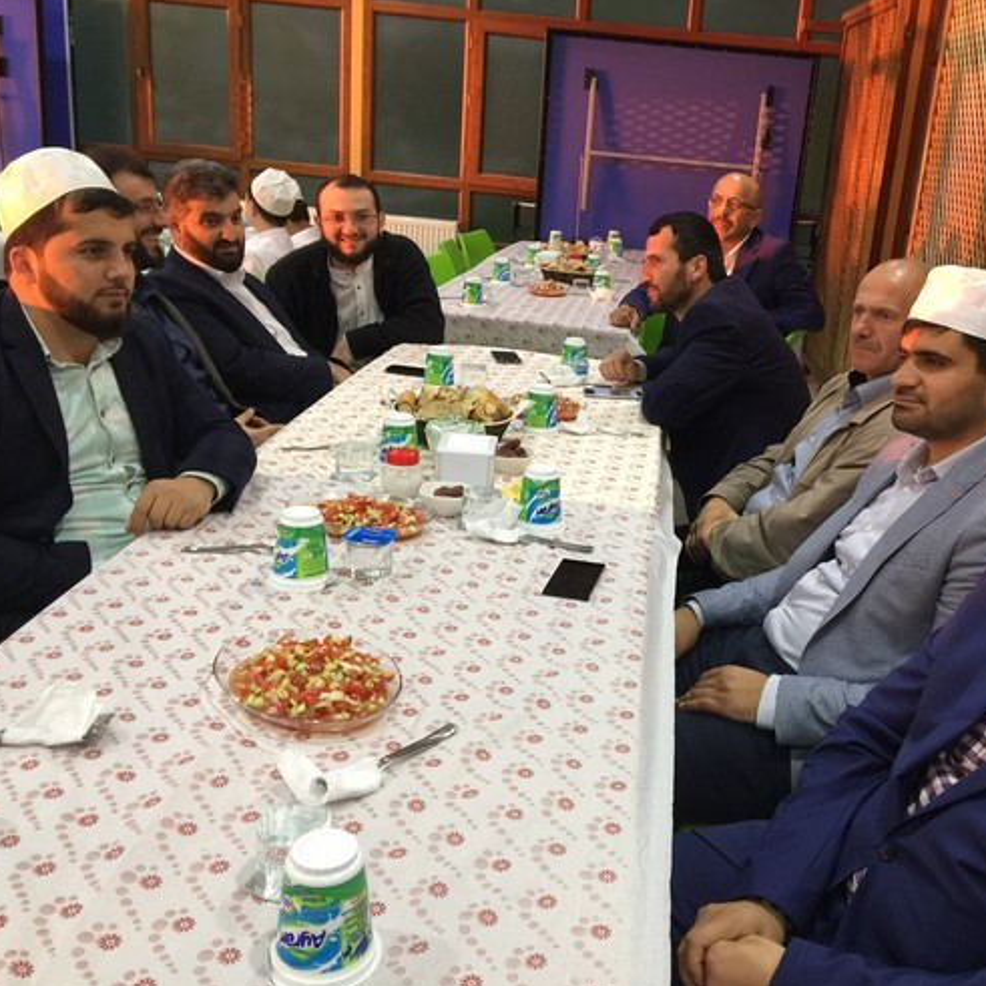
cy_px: 488
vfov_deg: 47.2
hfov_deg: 46.7
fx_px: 1128
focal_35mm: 35
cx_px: 629
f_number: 2.2
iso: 100
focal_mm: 4.15
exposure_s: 1/17
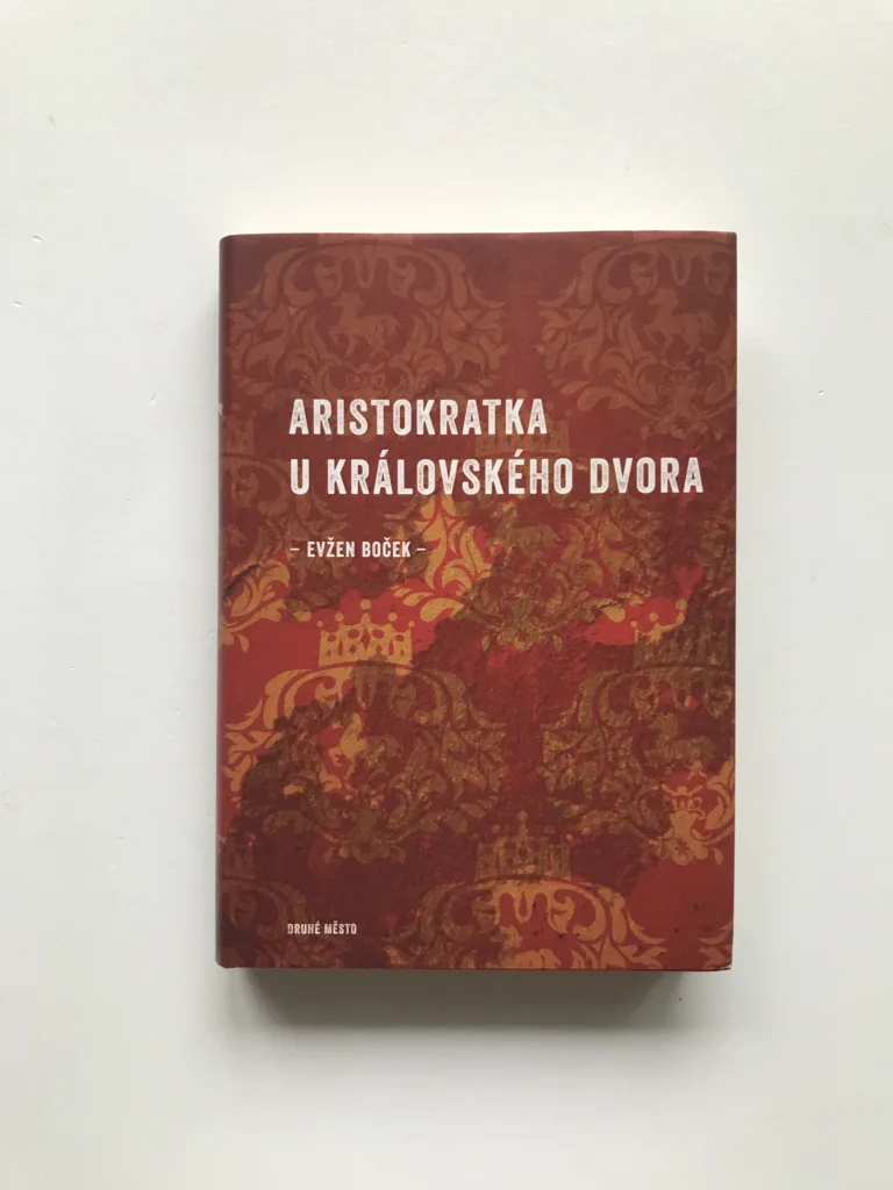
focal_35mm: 28
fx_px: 963
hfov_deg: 49.7
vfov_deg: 63.4
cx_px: 446
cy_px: 595
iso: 25
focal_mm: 3.99
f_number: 1.8
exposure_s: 1/33
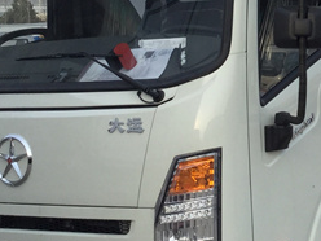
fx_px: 927
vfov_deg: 14.7
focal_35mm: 100
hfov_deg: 19.2
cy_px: 66
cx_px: 305
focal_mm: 3.3
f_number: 2.4
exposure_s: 1/260
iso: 25
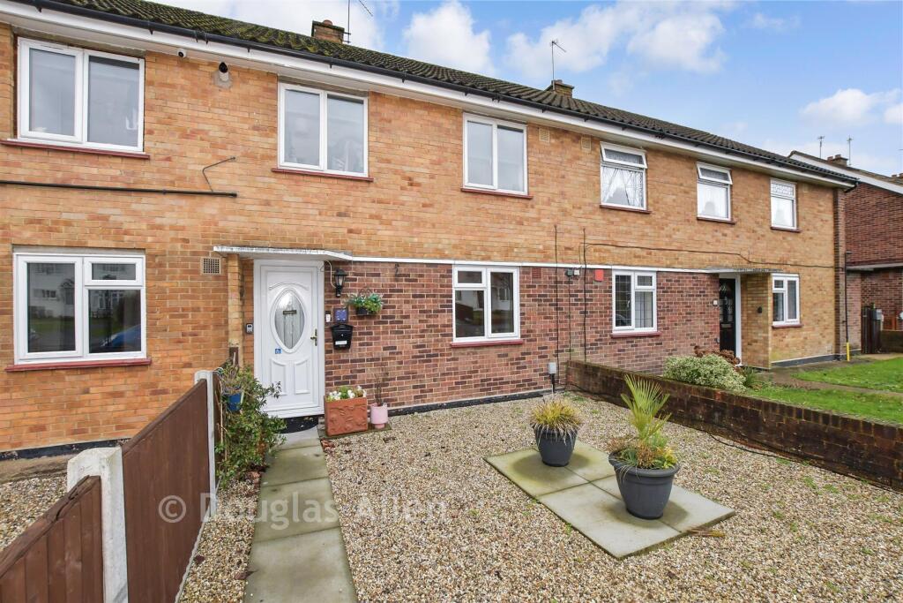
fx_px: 376
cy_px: 302
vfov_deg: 77.3
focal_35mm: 15
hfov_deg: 100.4
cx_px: 452
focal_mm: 10
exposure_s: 1/125
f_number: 8
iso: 640
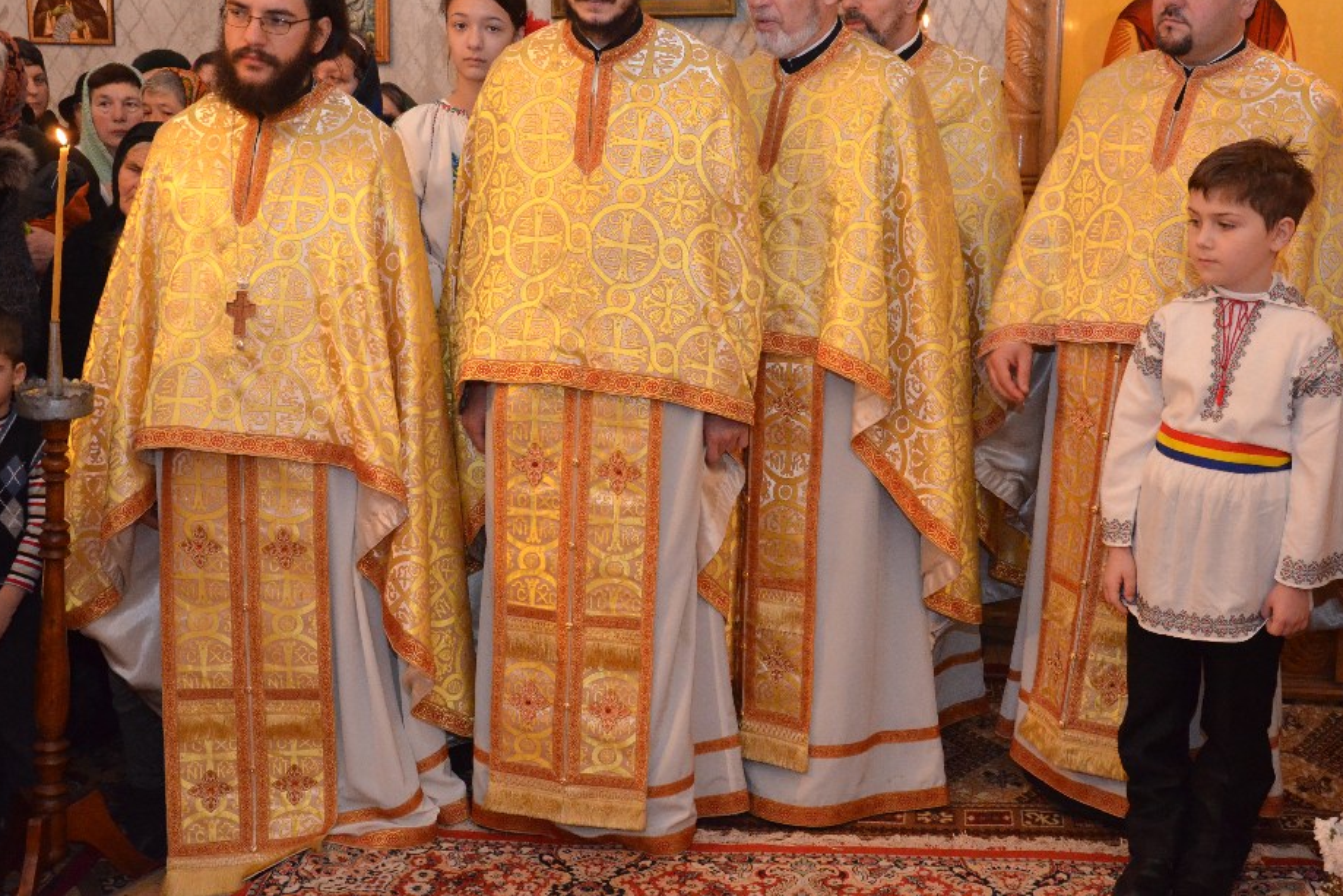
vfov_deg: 28.6
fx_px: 1754
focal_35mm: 47
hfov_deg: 41.9
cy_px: 360
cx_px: 732
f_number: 4
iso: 3200
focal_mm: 24
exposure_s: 1/60
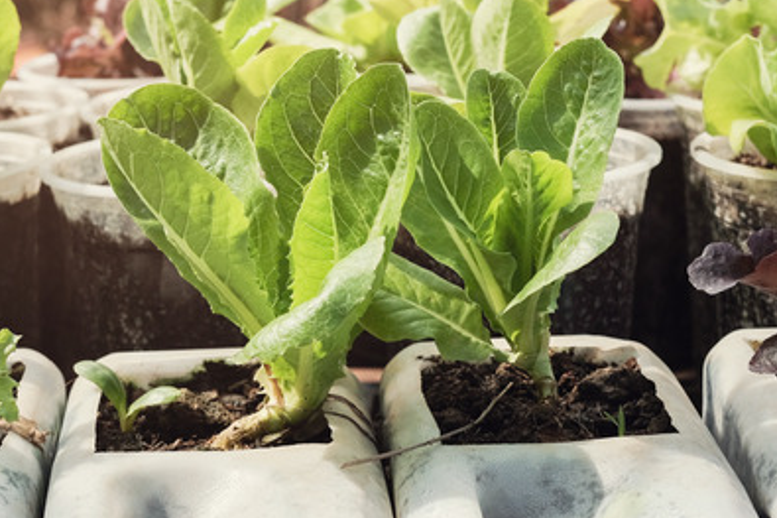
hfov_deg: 25.0
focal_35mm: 81
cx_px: 334
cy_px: 404
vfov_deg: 16.7
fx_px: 1747
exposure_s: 1/950
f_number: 5
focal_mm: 27
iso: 320
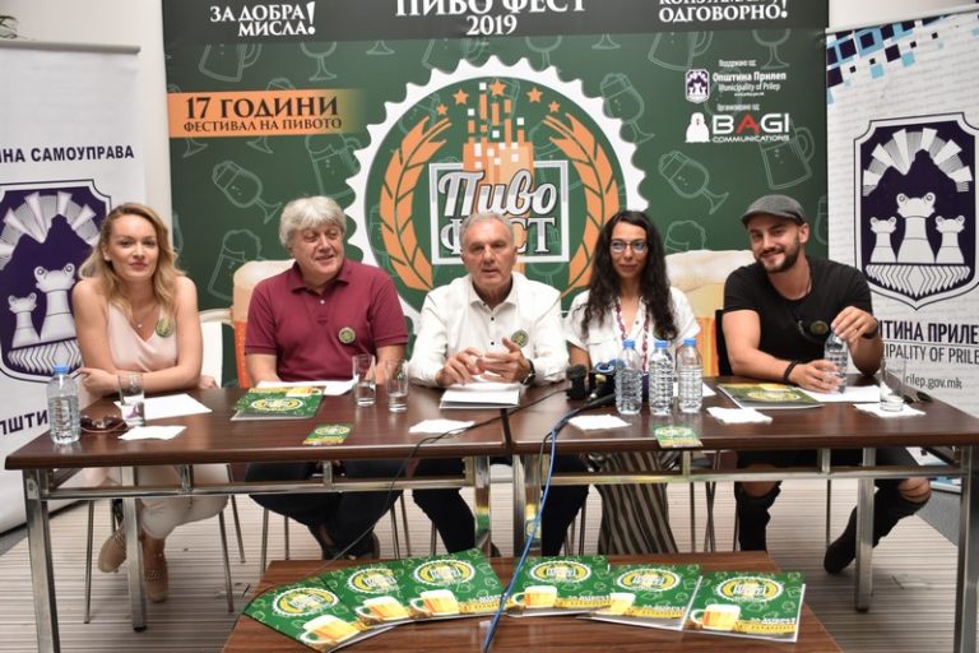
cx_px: 490
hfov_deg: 49.6
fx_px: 1061
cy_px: 326
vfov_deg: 34.2
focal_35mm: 39
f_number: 4.5
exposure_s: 1/100
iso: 400
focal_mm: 26
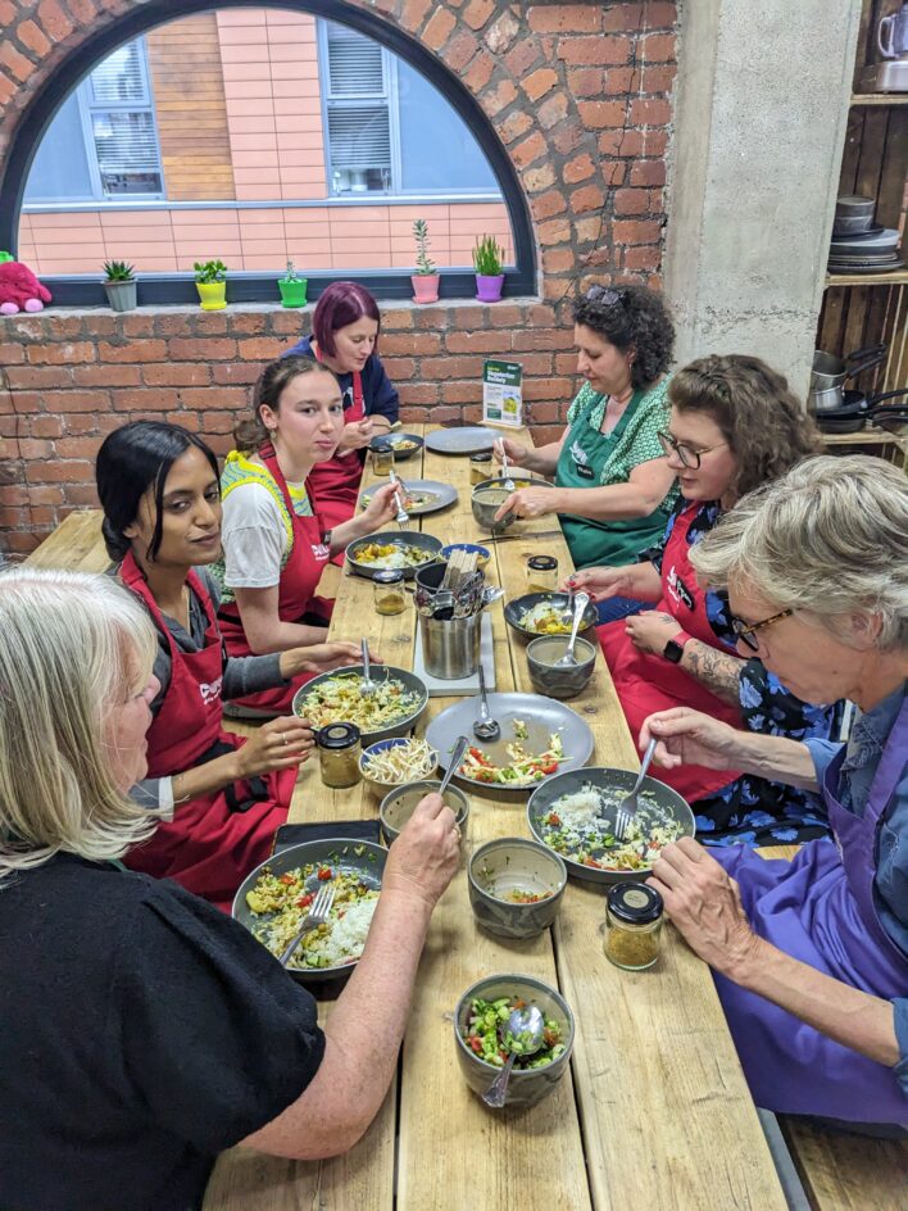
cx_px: 454
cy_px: 606
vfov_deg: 65.3
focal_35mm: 27
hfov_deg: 51.4
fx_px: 944
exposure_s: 1/270
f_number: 1.73
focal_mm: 4.38
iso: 421
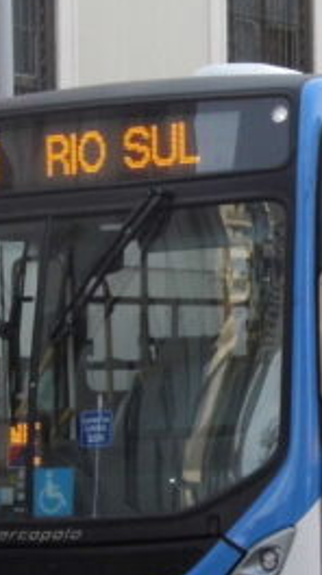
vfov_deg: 11.7
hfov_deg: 6.5
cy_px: 372
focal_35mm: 184
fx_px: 2800
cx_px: 461
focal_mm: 10.4
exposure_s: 1/250
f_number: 3.9
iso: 200
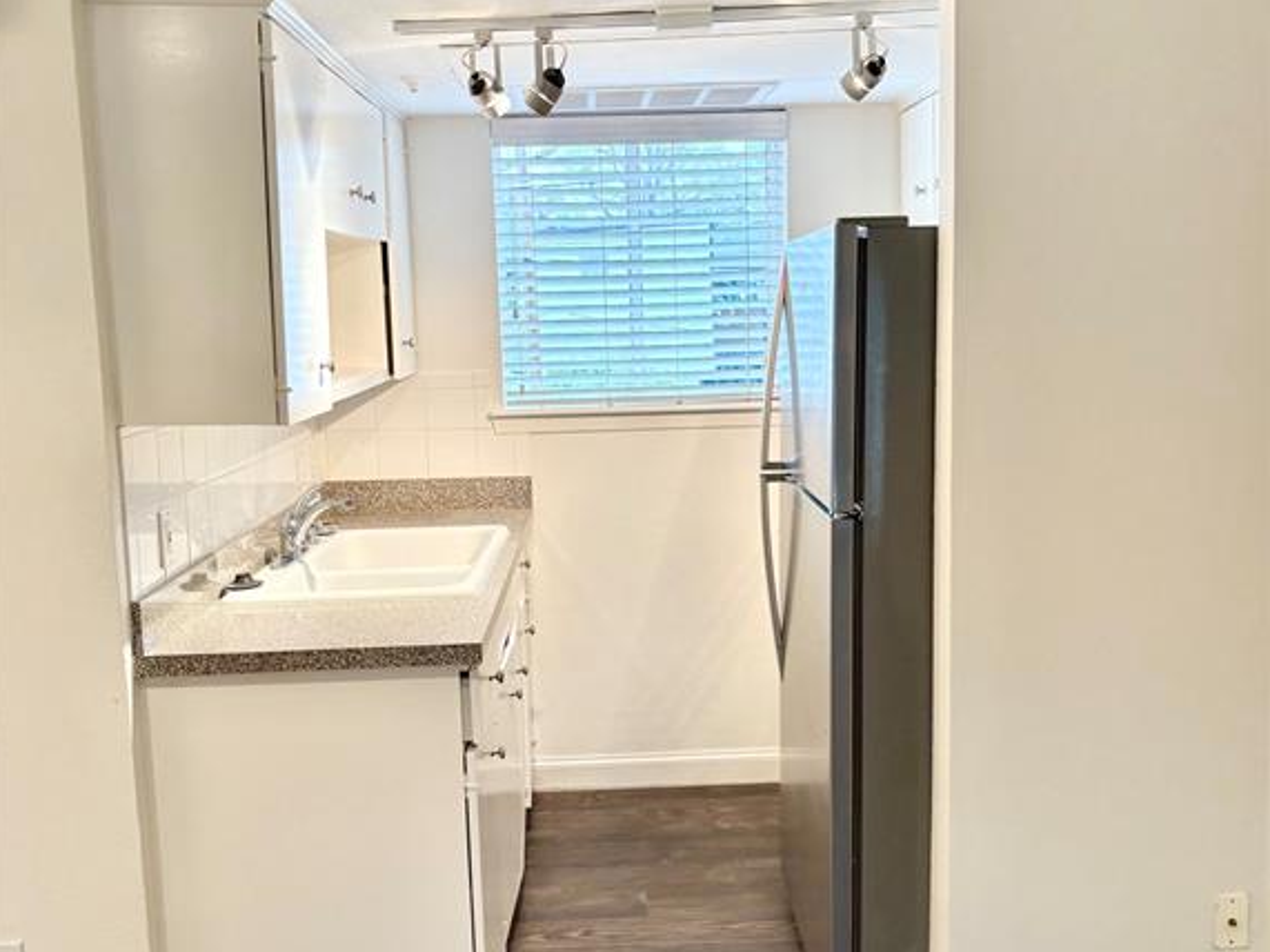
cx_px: 632
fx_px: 1284
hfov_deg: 52.6
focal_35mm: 35
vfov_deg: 40.7
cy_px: 494
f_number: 1.6
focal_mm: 5.96
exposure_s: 1/60
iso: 80
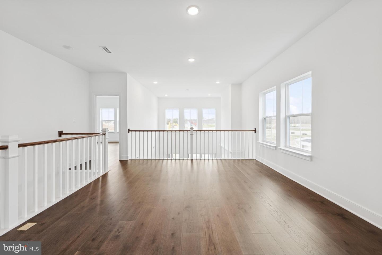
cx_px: 191
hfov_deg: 104.3
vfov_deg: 81.2
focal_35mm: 14
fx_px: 149
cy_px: 128
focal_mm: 14
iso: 100
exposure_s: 1/8
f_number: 8
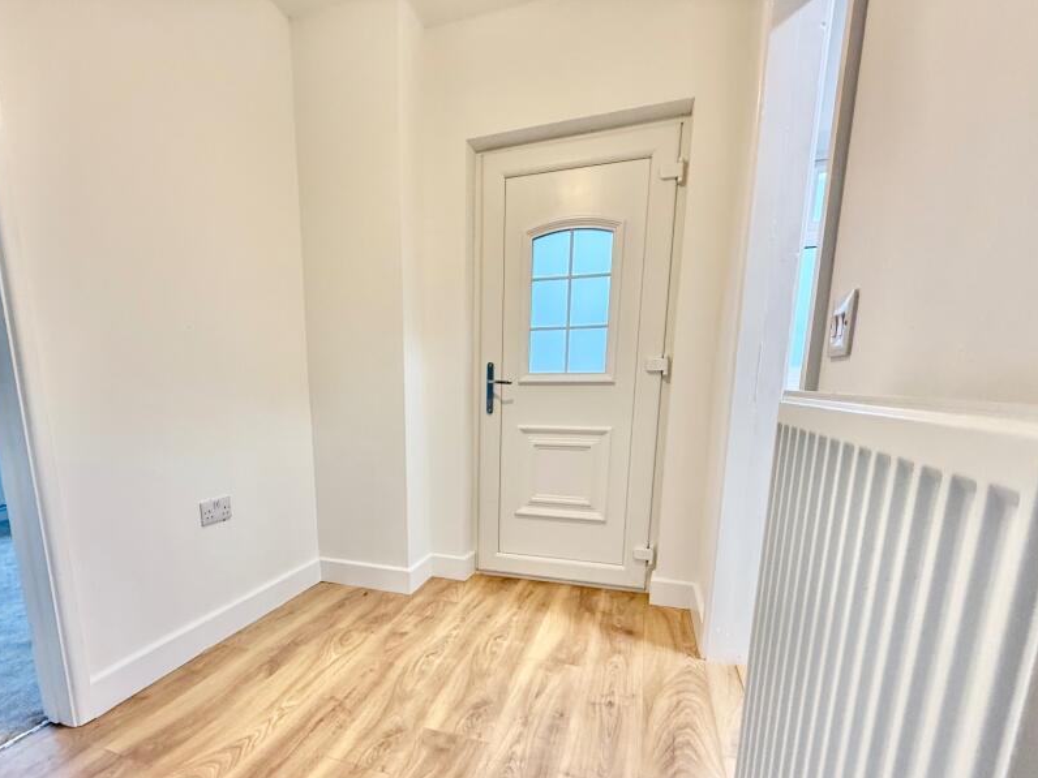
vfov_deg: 70.2
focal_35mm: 18
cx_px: 445
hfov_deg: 87.2
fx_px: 540
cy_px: 498
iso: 250
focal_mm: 2.22
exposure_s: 1/100
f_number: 2.2
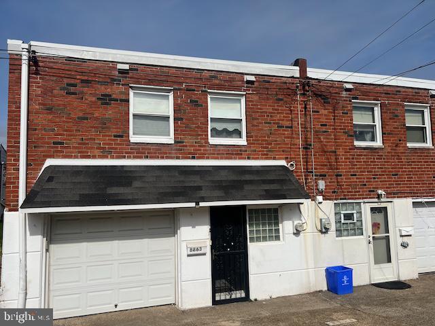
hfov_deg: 67.3
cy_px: 163
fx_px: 327
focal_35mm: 26
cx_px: 218
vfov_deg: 53.1
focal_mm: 5.7
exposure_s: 1/11364
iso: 50
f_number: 1.5
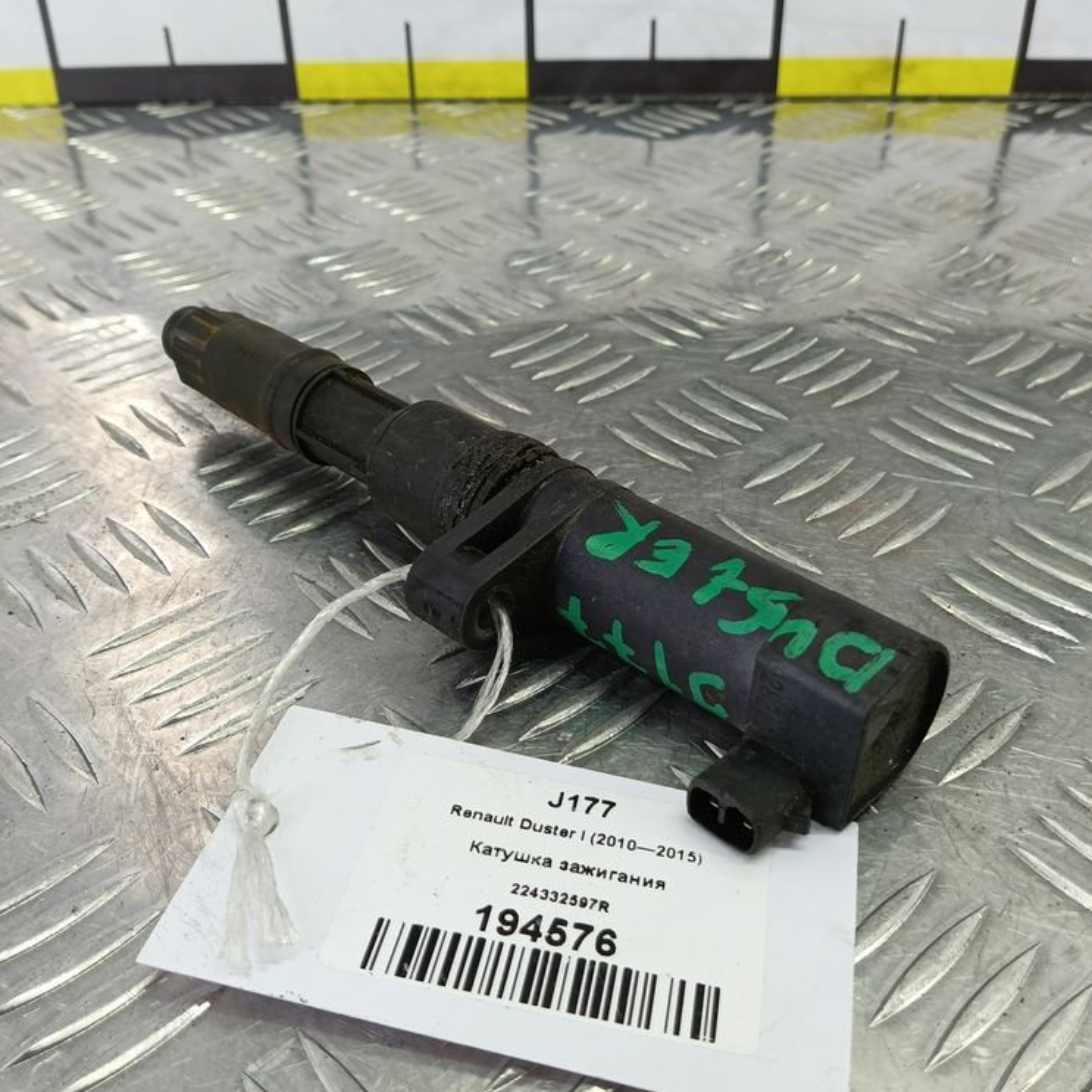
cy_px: 554
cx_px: 547
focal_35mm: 28
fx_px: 999
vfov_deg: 57.3
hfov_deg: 57.3
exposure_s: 1/50
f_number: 1.6
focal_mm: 4.11
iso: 111
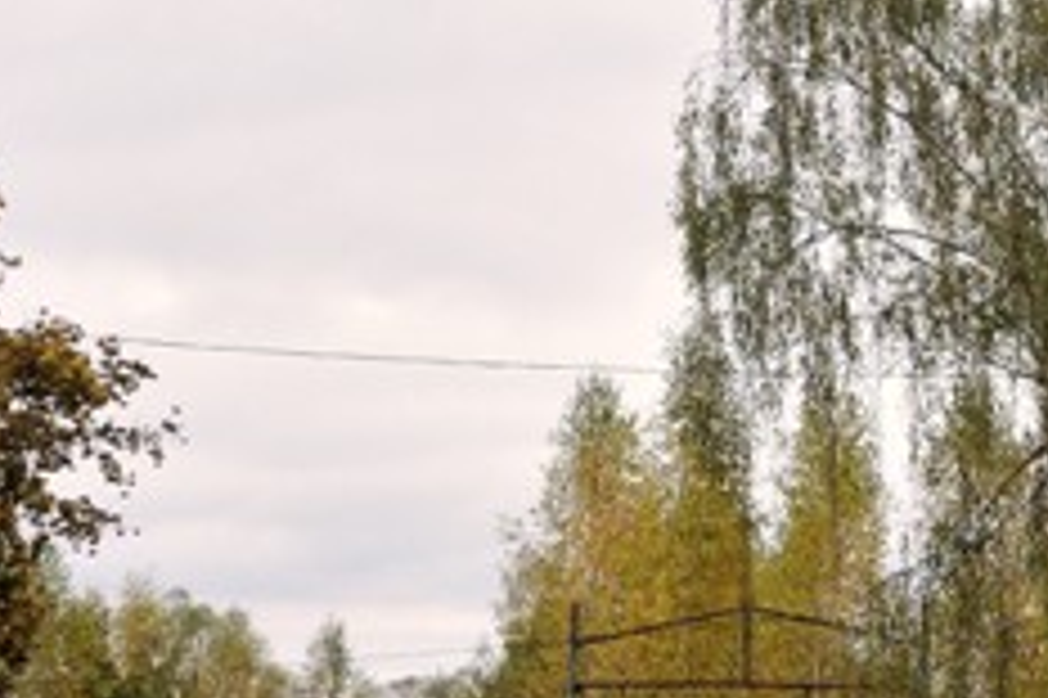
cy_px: 187
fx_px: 4043
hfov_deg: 14.4
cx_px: 1214
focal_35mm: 139
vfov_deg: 9.8
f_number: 7.1
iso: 640
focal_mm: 24
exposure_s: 1/320
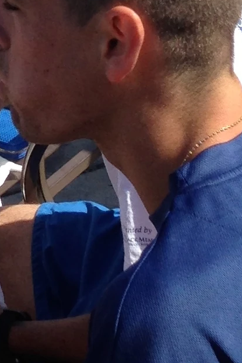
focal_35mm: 180
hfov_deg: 7.4
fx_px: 1814
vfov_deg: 10.2
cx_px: -181
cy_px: -442
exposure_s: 1/1130
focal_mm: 4.12
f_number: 2.4
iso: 50
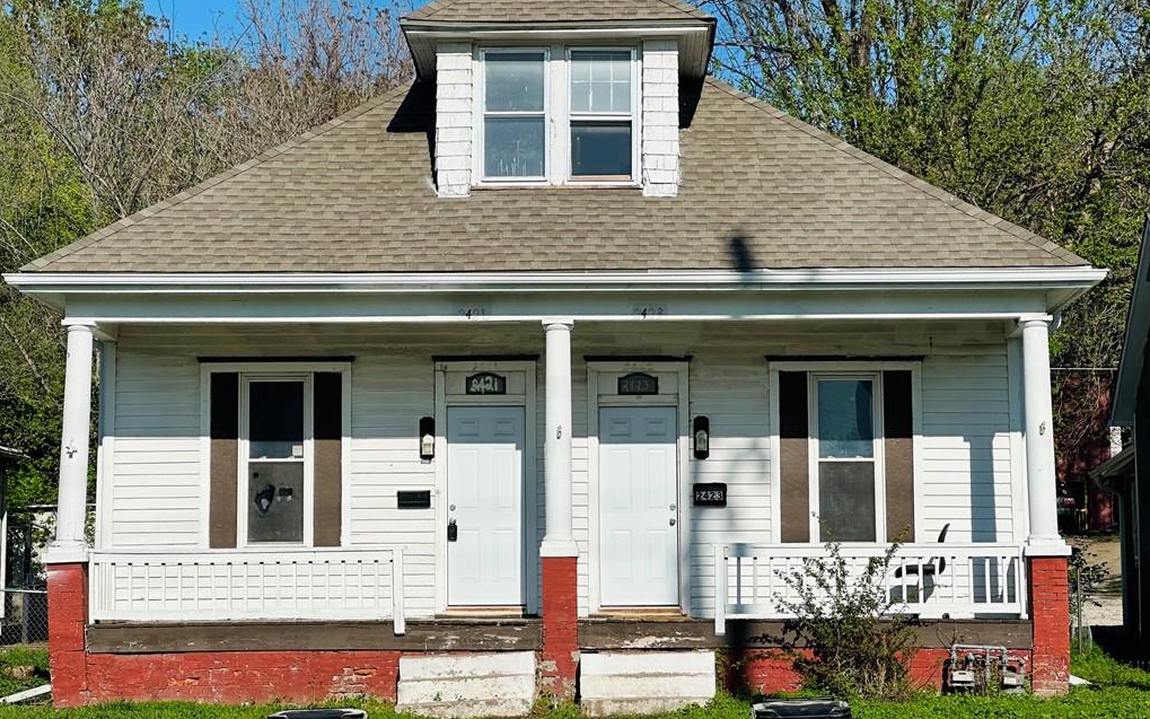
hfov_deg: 25.2
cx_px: 574
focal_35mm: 82
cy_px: 340
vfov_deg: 15.9
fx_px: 2570
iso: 32
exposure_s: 1/1672
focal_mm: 9
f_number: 2.8
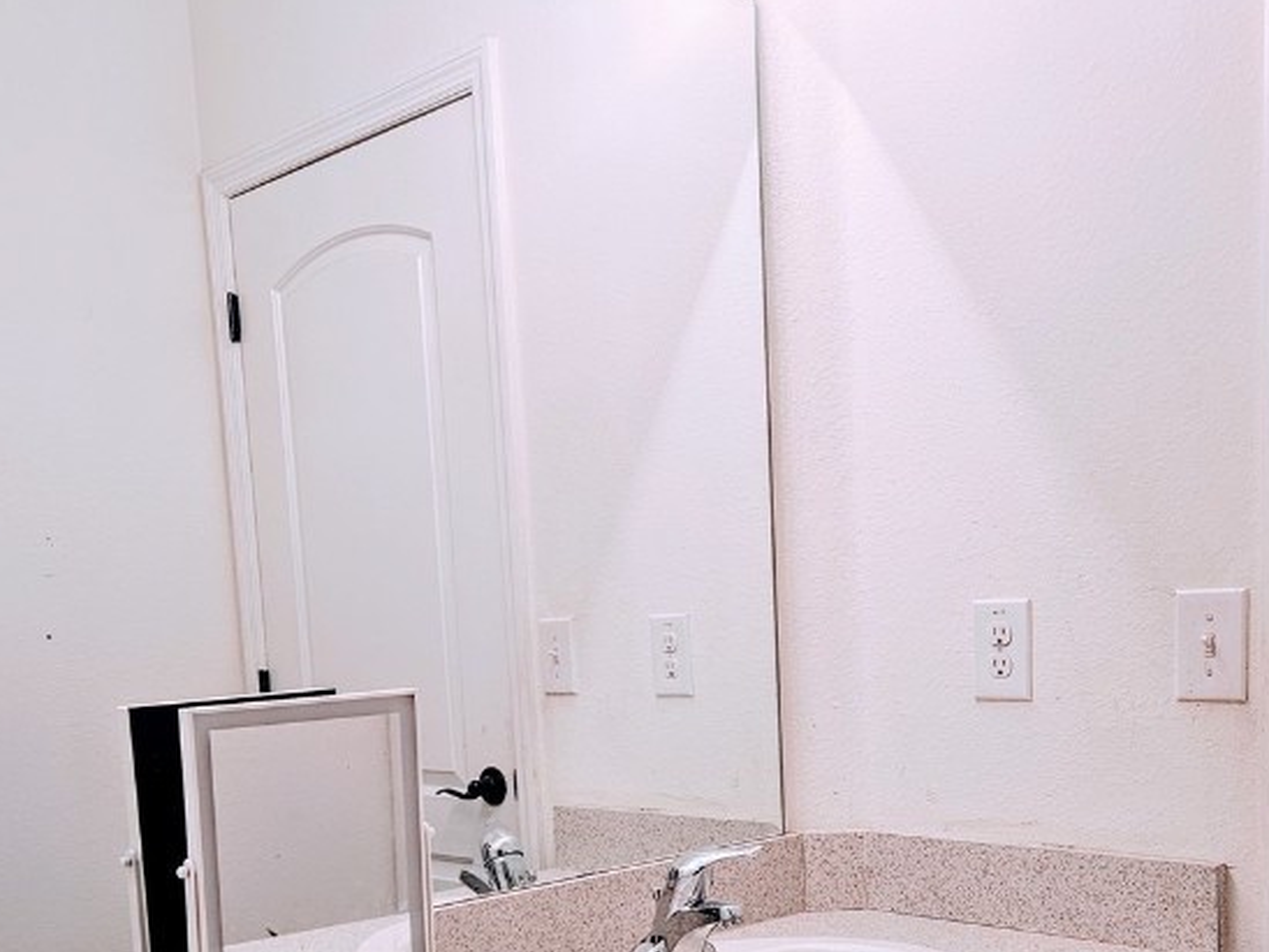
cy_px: 769
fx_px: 1576
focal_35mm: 43
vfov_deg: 32.6
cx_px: 593
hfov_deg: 43.8
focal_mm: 5.4
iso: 160
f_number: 1.8
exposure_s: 1/120
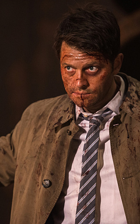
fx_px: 1643
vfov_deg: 7.8
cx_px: 82
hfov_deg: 4.9
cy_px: 112
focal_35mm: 269
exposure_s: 1/100
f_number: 2.8
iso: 2000
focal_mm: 175
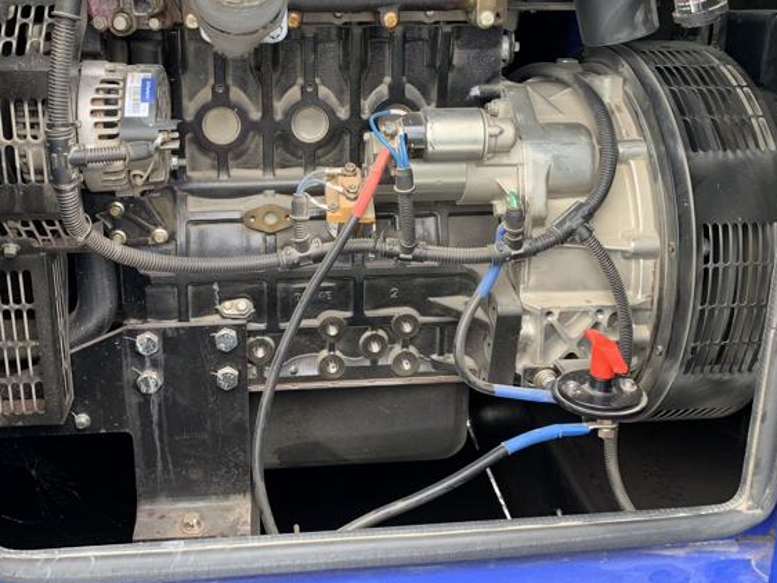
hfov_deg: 50.0
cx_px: 344
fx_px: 831
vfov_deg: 38.2
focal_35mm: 37
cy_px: 189
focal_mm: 4.25
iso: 32
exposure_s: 1/122
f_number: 1.8
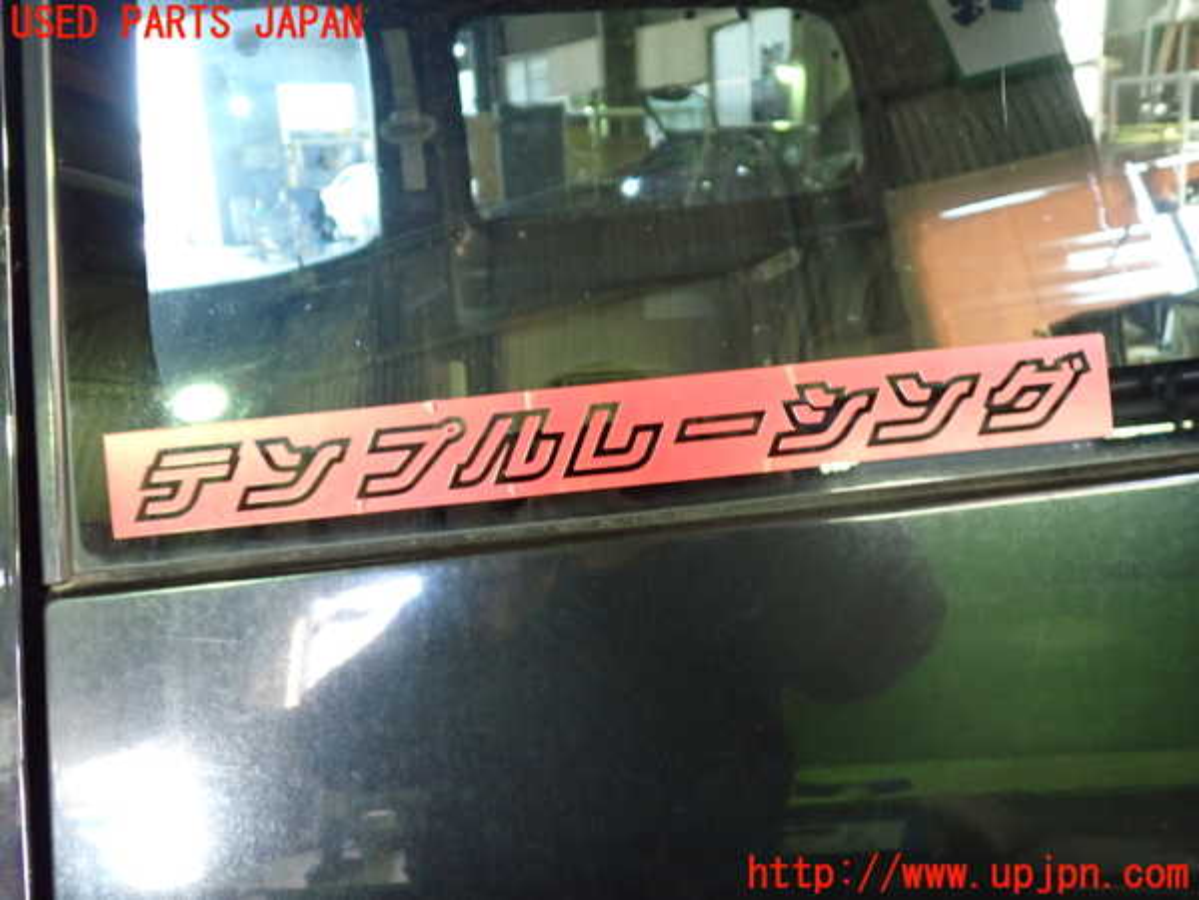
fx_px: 1039
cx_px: 600
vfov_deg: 46.8
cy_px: 450
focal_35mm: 30
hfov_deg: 60.0
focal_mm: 5.4
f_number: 2.3
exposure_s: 1/30
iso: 800
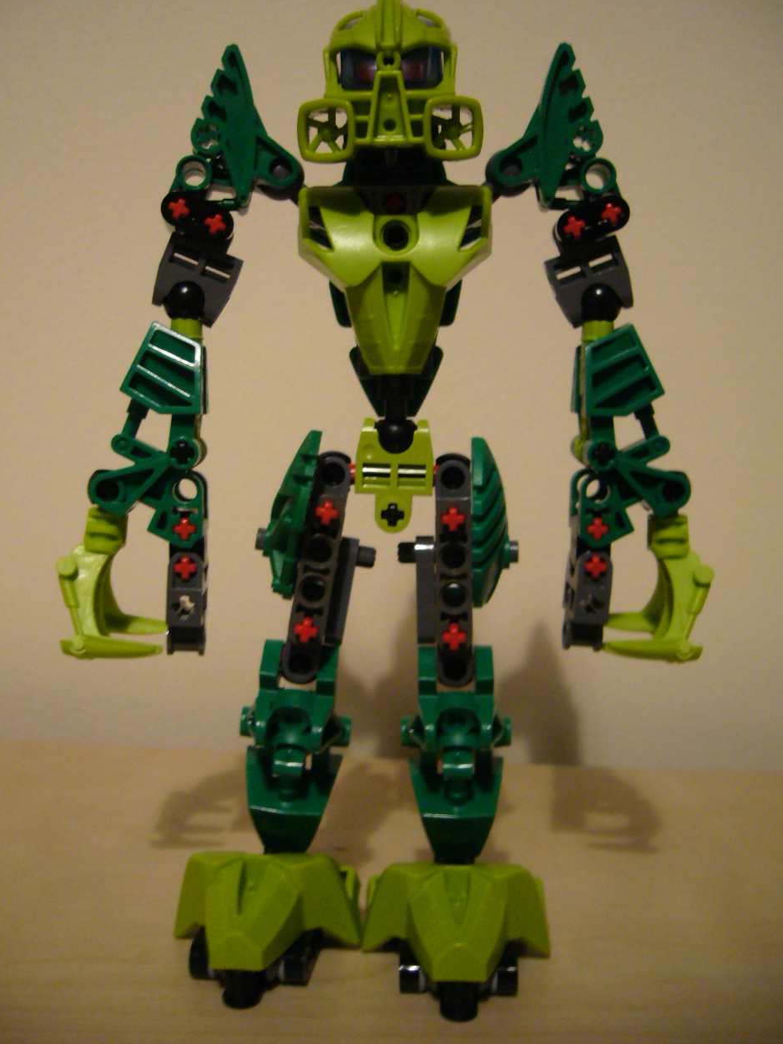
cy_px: 508
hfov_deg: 39.7
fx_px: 1086
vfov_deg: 51.3
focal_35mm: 36
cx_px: 387
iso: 200
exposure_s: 1/5
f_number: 2.8
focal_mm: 5.8
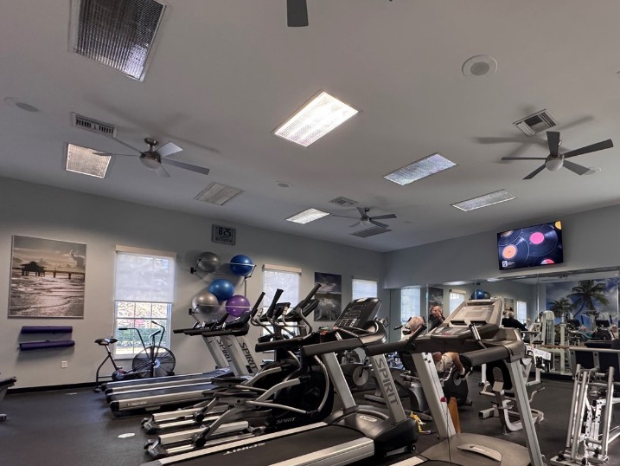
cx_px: 418
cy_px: 311
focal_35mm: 20
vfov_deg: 64.3
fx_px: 358
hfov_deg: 78.8
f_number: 2.2
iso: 320
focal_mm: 2.22
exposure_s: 1/60
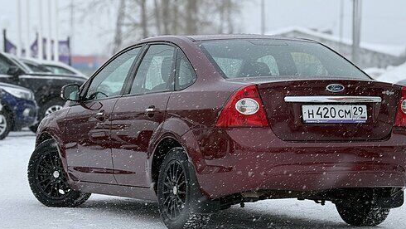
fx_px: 1572
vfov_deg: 8.3
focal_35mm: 146
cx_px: 216
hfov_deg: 14.7
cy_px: 130
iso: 50
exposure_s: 1/436
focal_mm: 15.66
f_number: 2.8
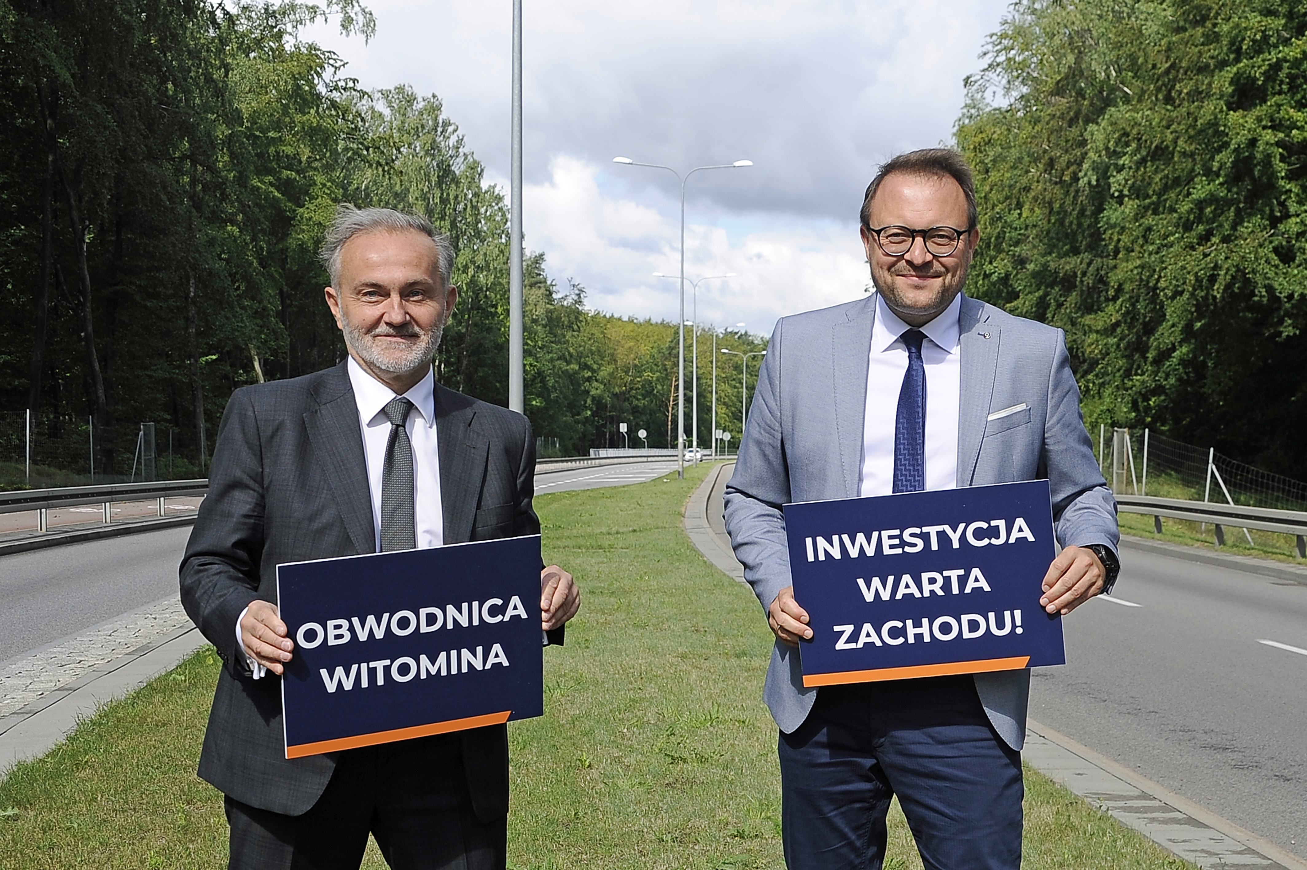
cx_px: 654
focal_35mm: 32
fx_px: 1161
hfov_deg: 58.7
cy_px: 435
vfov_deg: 41.1
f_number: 8
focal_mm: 32
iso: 200
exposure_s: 1/400
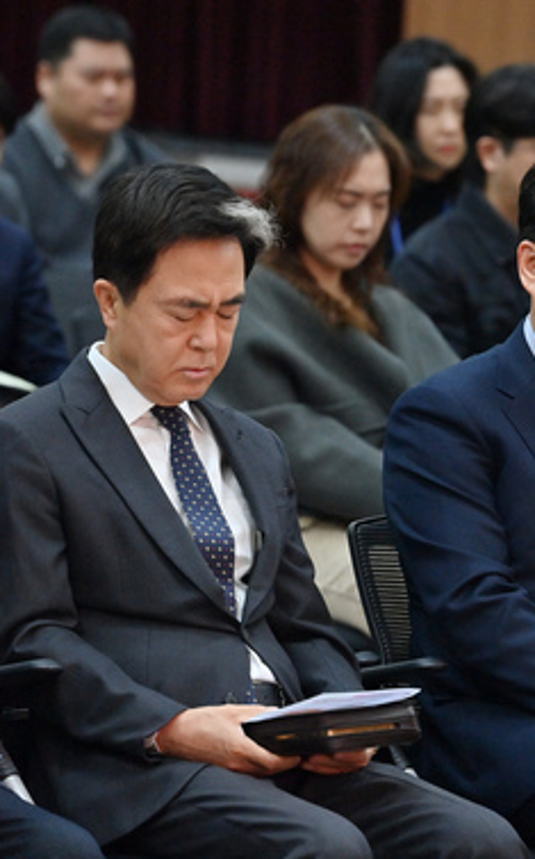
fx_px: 7947
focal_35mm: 340
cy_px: 423
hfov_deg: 3.9
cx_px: 248
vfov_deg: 6.2
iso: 2000
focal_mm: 200
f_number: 5
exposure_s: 1/250
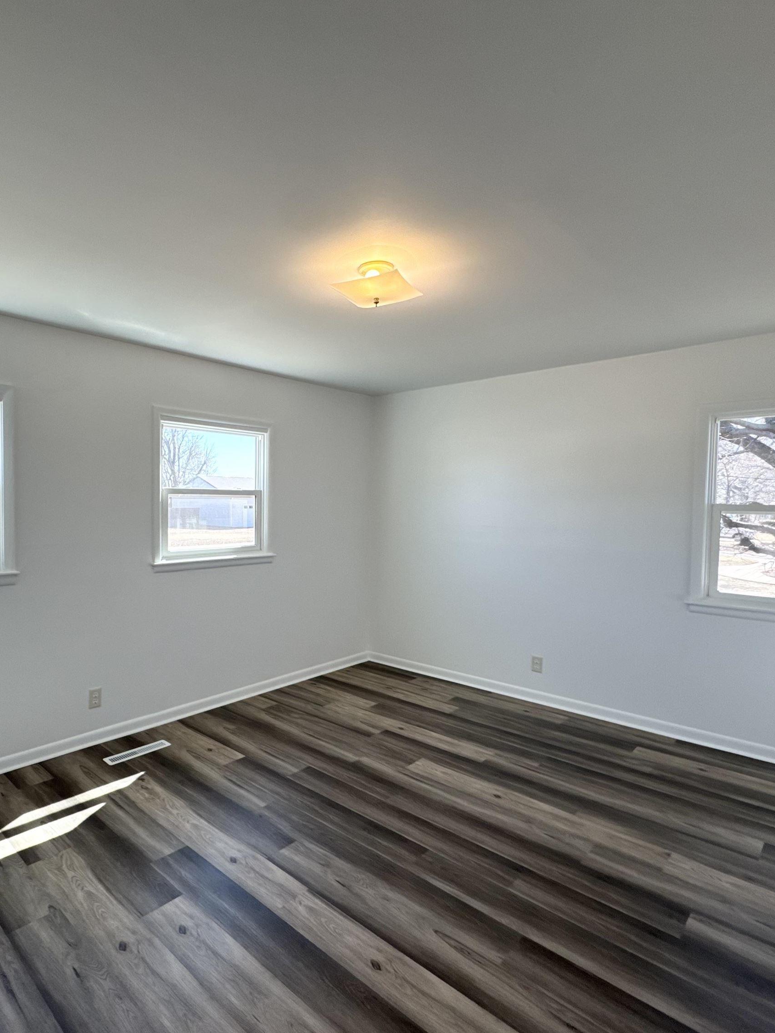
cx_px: 298
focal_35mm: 19
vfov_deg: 84.7
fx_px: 567
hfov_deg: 67.8
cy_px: 522
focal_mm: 2.22
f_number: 2.2
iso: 40
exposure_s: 1/139
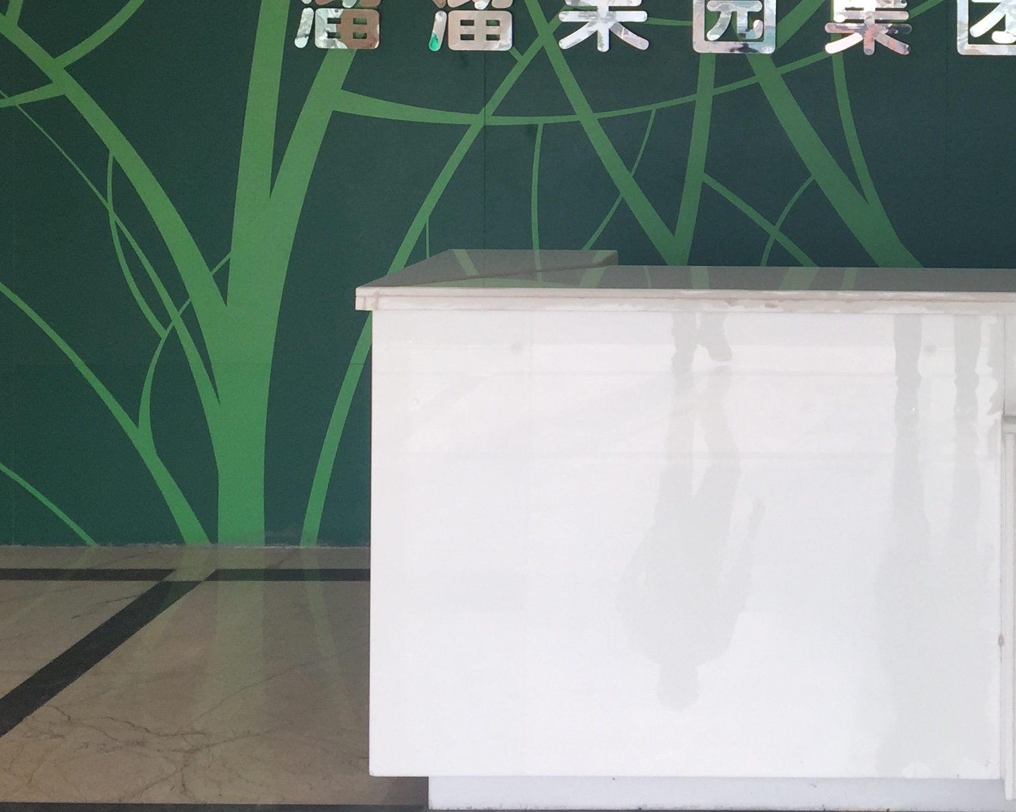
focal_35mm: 61
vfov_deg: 24.3
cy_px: 91
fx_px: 1834
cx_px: 924
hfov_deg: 29.6
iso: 32
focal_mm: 4.15
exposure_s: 1/359
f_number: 2.2
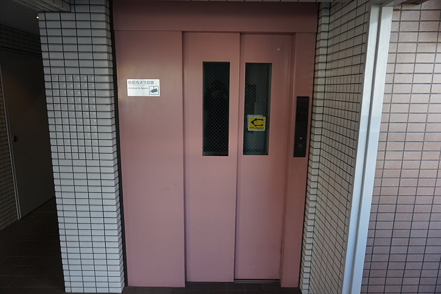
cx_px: 220
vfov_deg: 53.0
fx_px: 294
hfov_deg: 73.8
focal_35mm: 24
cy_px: 147
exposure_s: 1/160
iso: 640
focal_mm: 16
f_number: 4
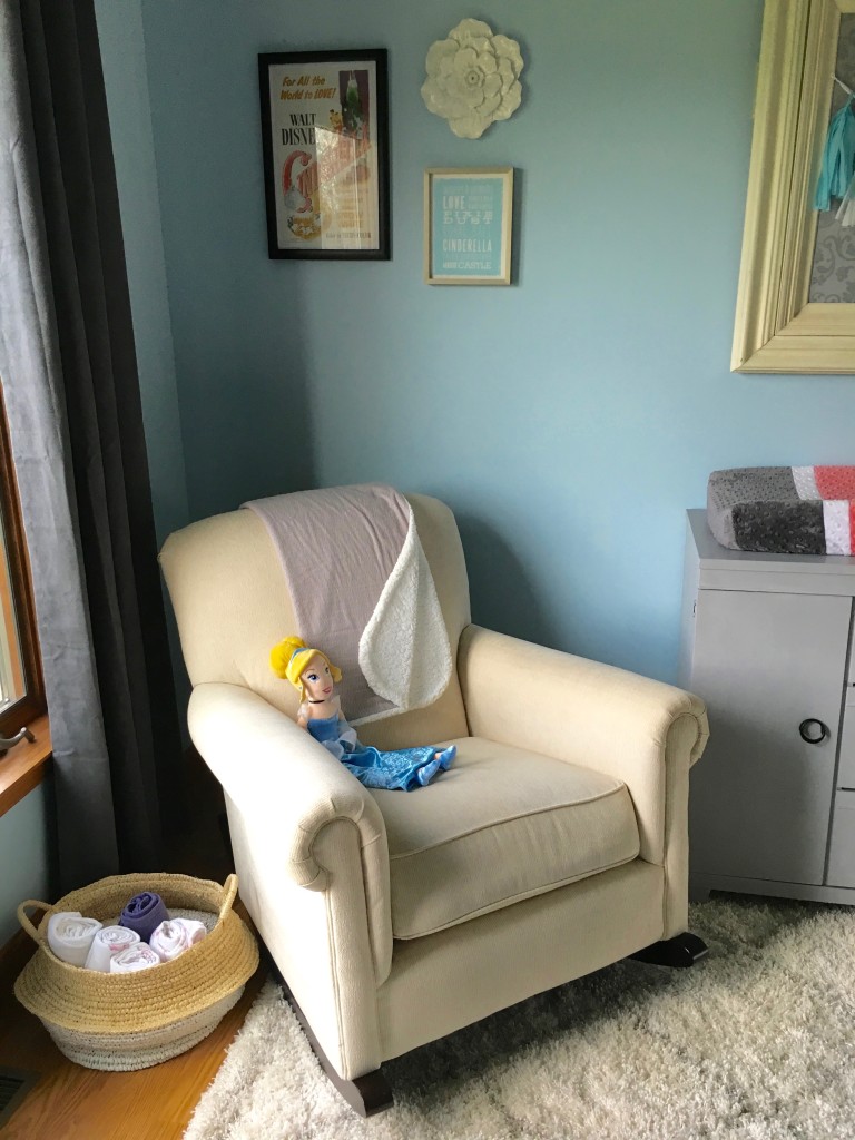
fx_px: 955
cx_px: 428
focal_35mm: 29
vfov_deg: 61.7
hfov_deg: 48.2
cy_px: 570
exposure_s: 1/30
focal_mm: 4.15
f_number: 2.2
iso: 32
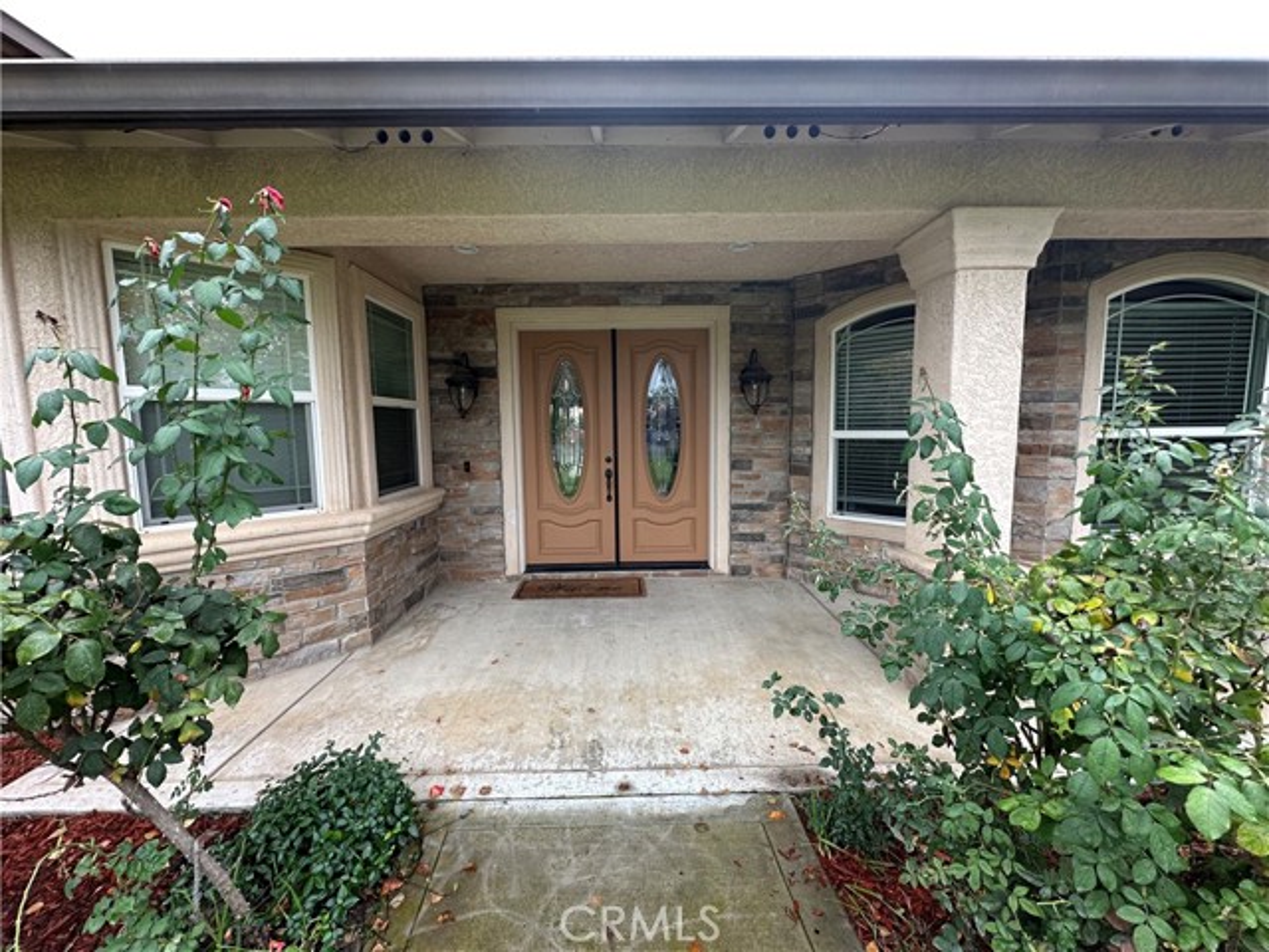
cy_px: 476
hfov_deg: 102.1
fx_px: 513
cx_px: 634
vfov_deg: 85.7
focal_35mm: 14
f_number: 2.2
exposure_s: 1/99
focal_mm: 2.22
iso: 80
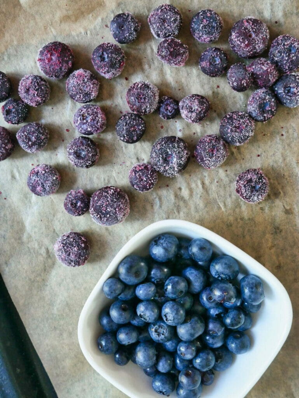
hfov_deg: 36.0
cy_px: 199
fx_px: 460
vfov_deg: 46.8
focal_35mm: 40
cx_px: 150
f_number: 5.4
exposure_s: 1/30
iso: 800
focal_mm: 20
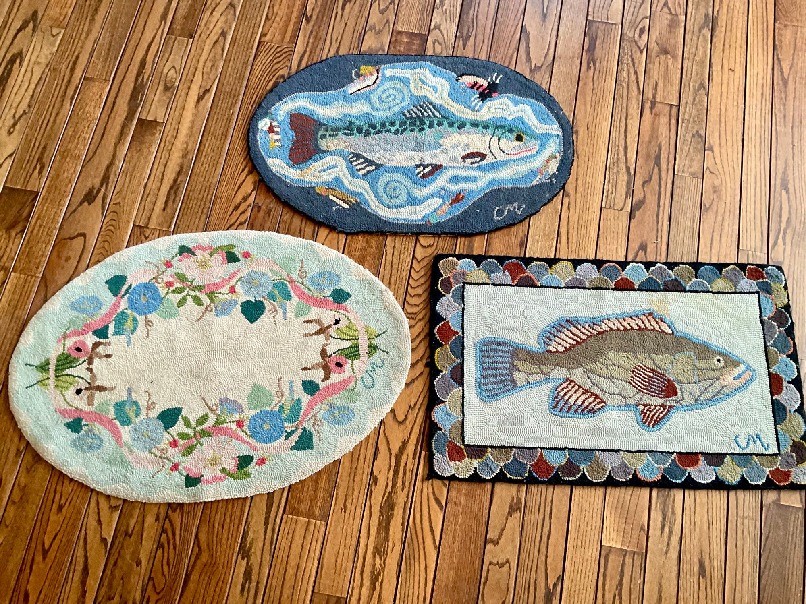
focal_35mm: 29
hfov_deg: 61.7
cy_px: 302
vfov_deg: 48.2
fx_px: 675
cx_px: 403
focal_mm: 3
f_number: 1.8
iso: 100
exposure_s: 1/50
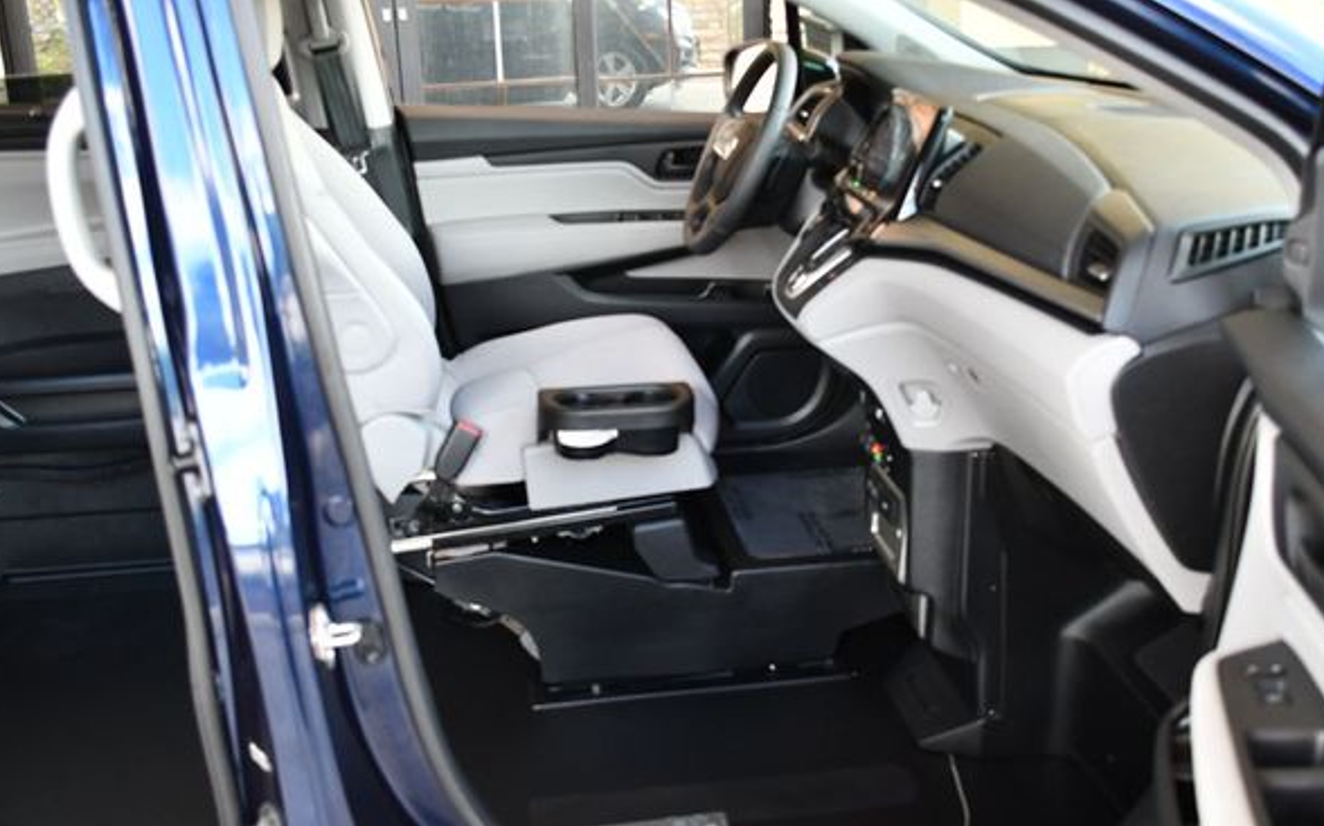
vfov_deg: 31.9
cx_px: 671
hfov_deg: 49.3
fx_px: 1443
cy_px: 479
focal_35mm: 40
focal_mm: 18
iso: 800
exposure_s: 1/200
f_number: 3.5
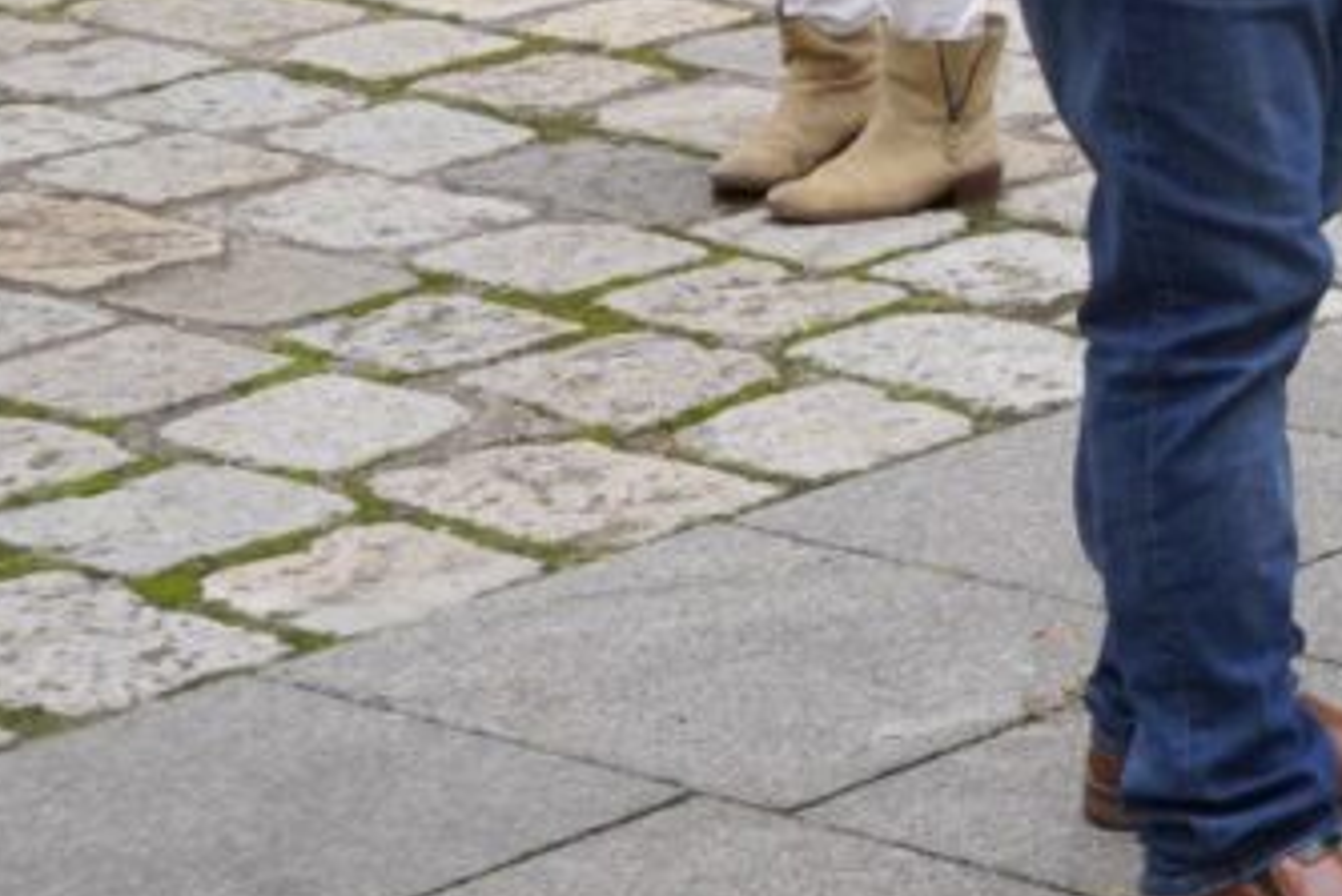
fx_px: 5545
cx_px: 2306
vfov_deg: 9.1
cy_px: -321
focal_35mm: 149
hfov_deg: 12.7
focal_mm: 26.3
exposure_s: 1/160
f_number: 4
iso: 100
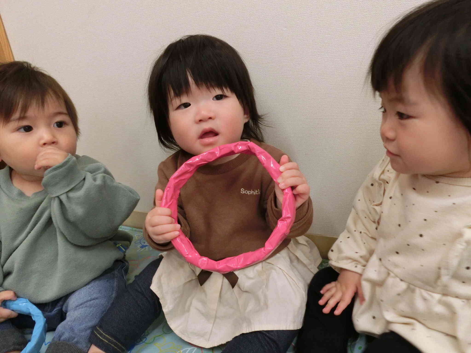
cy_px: 176
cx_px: 236
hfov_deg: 69.4
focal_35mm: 25
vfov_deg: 54.9
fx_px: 340
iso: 400
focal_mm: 4.5
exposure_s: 1/50
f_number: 3.5
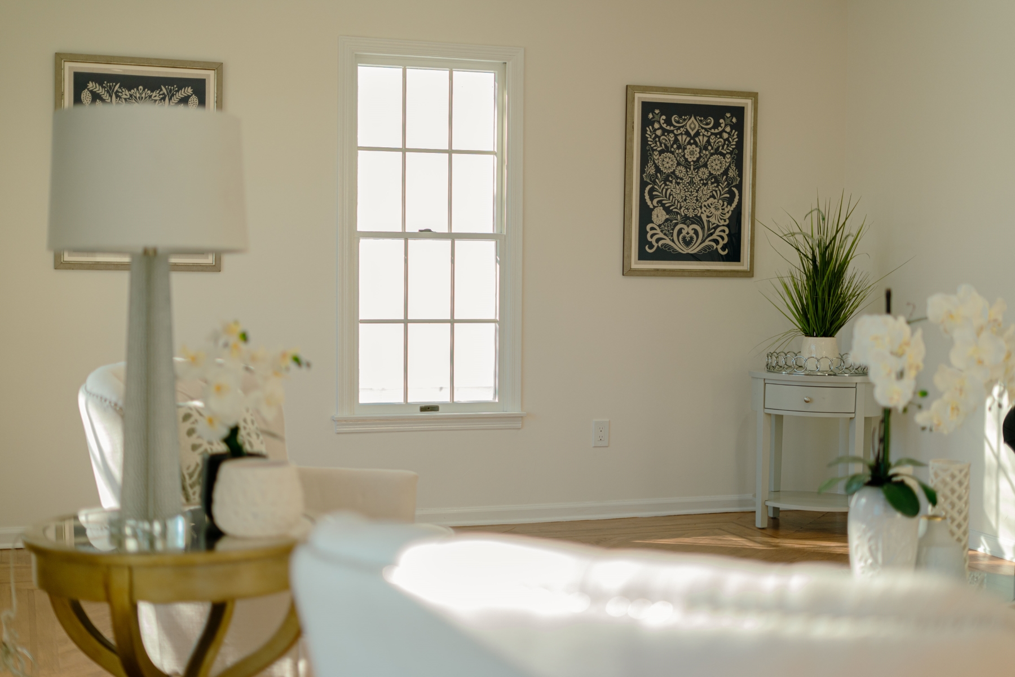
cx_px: 508
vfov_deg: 27.0
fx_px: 1410
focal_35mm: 50
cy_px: 338
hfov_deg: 39.6
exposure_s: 1/60
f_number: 1.8
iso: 320
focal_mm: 50
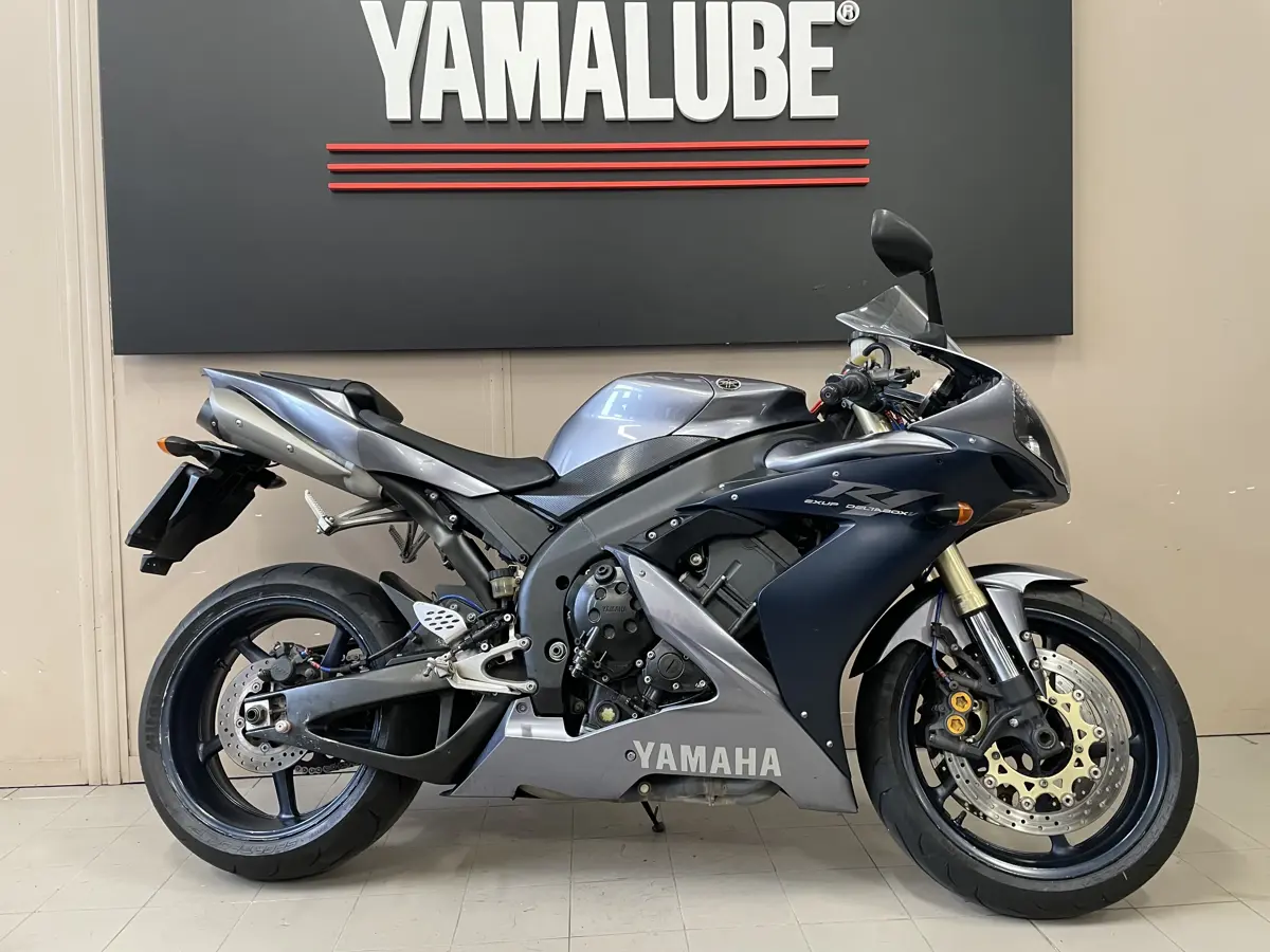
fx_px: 954
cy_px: 476
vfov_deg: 53.1
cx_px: 635
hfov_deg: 67.3
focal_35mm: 26
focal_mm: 4.2
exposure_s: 1/60
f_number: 1.6
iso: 200
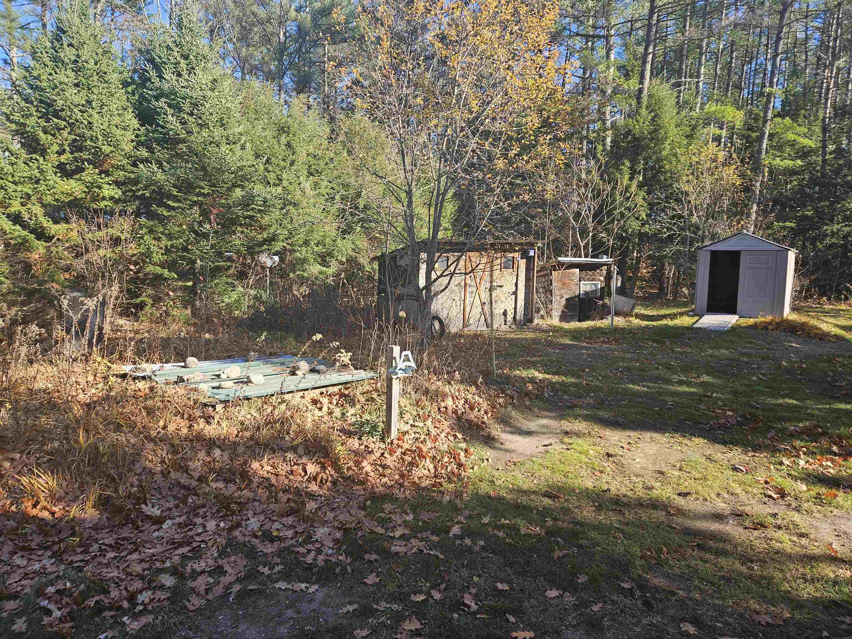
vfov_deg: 58.9
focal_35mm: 23
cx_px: 426
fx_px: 566
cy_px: 320
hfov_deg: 73.9
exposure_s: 1/326
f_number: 1.8
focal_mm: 5.4
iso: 25
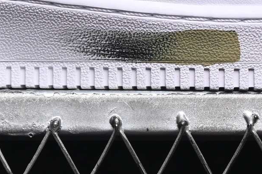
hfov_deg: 6.0
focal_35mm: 342
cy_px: -158
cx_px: 32
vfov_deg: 4.0
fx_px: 2488
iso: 160
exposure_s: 1/60
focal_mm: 50
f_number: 6.3
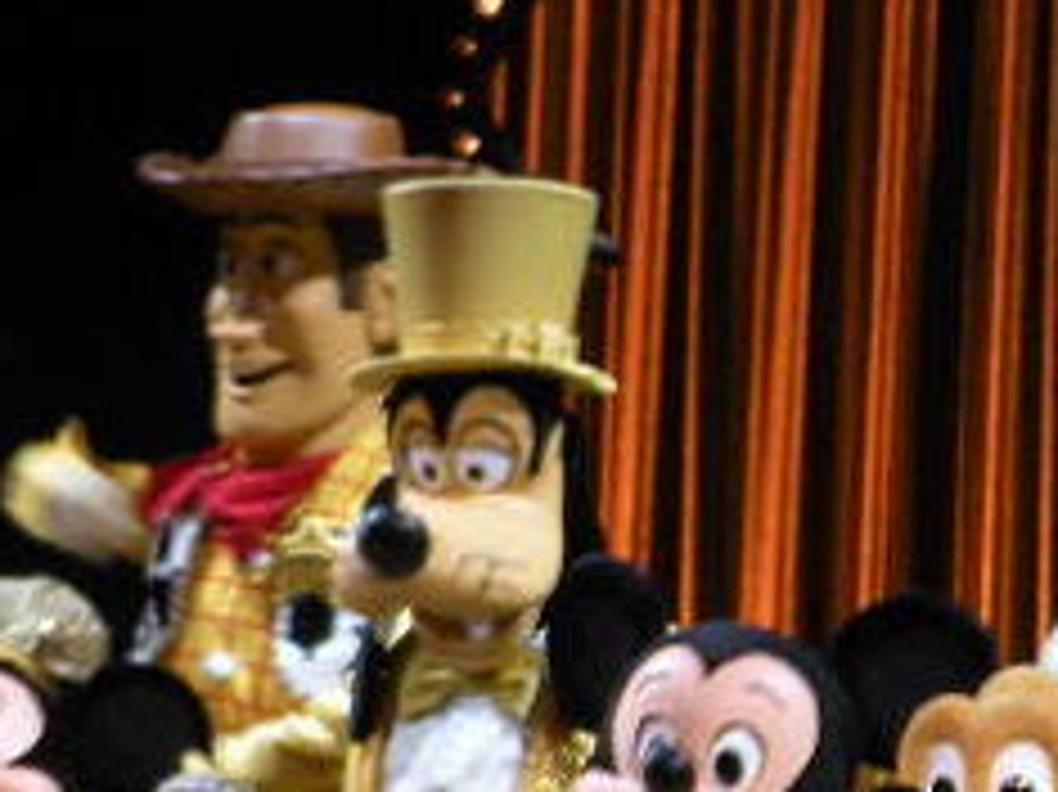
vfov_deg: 4.3
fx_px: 10661
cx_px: 324
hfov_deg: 5.7
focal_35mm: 349
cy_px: 749
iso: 213
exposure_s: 1/59.8
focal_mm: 21
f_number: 4.8
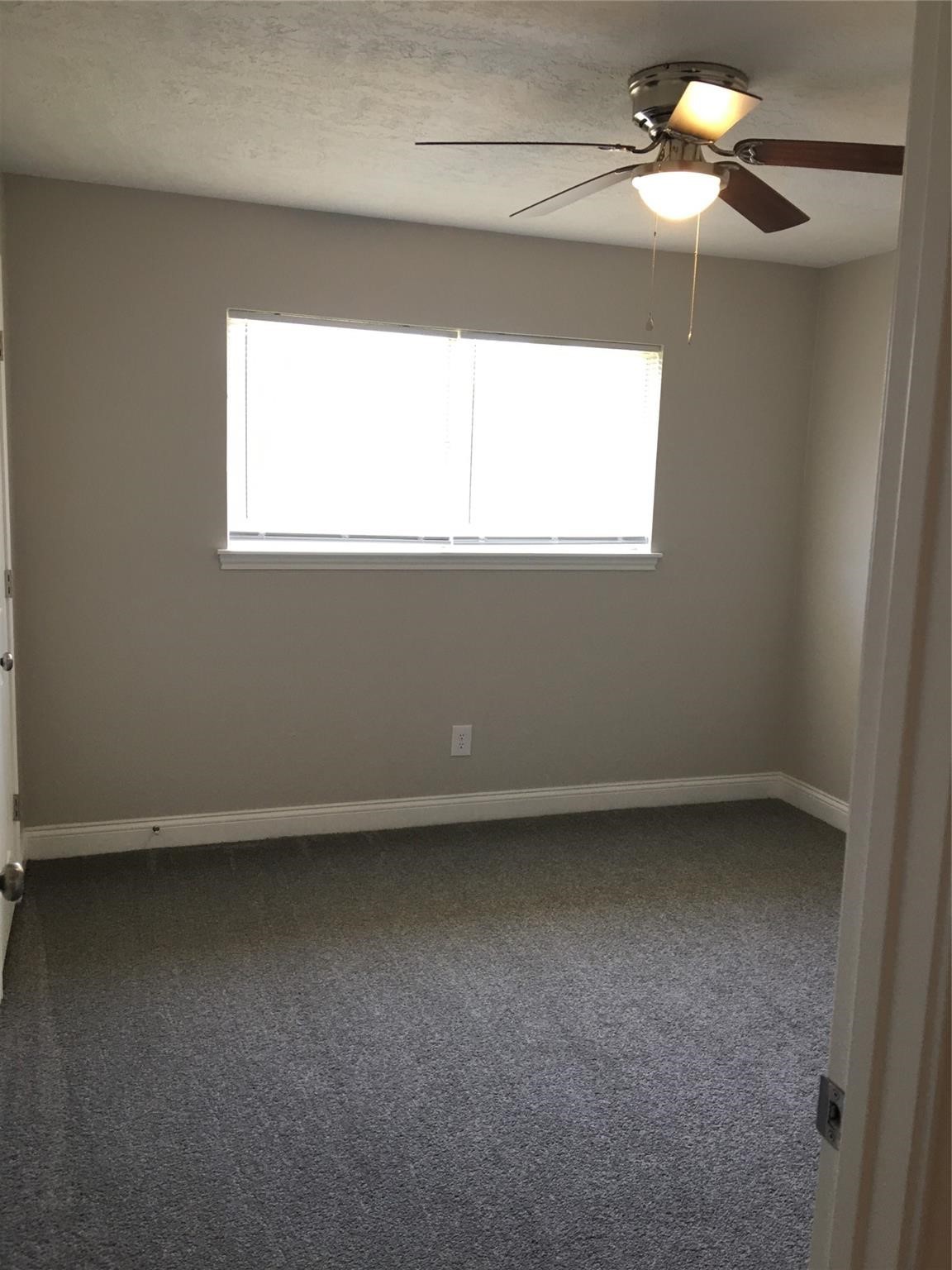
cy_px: 635
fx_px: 1063
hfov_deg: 48.2
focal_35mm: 29
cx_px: 476
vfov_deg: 61.7
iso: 32
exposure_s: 1/15
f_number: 2.2
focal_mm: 4.15
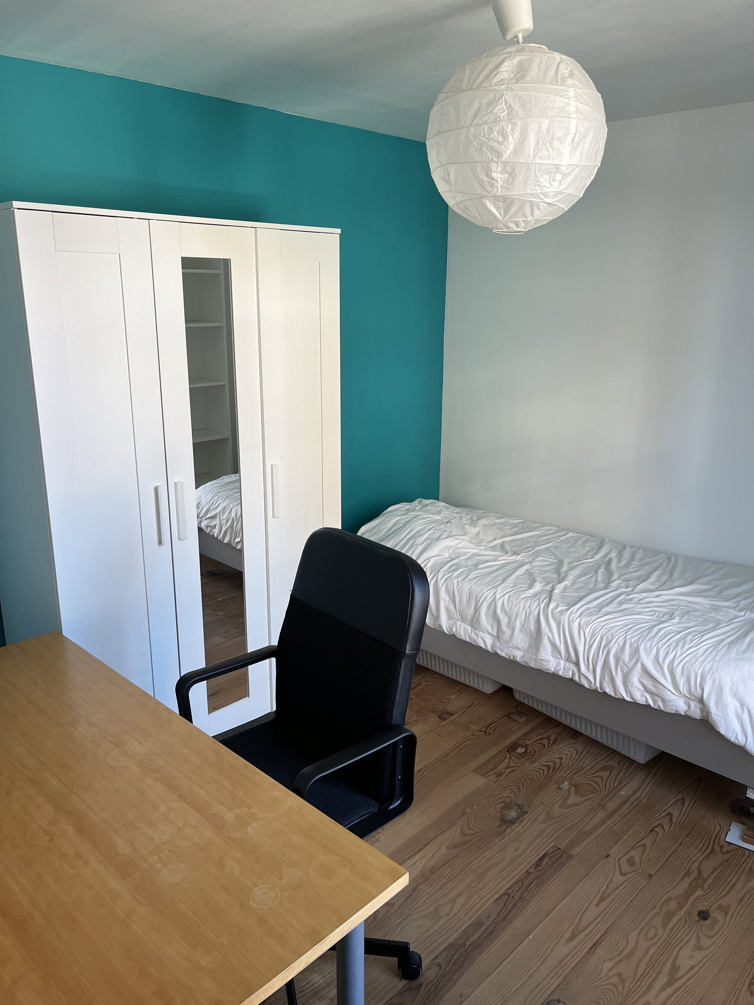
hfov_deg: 53.1
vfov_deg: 67.3
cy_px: 502
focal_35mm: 26
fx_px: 755
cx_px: 377
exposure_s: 1/121
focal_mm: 5.1
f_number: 1.6
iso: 100
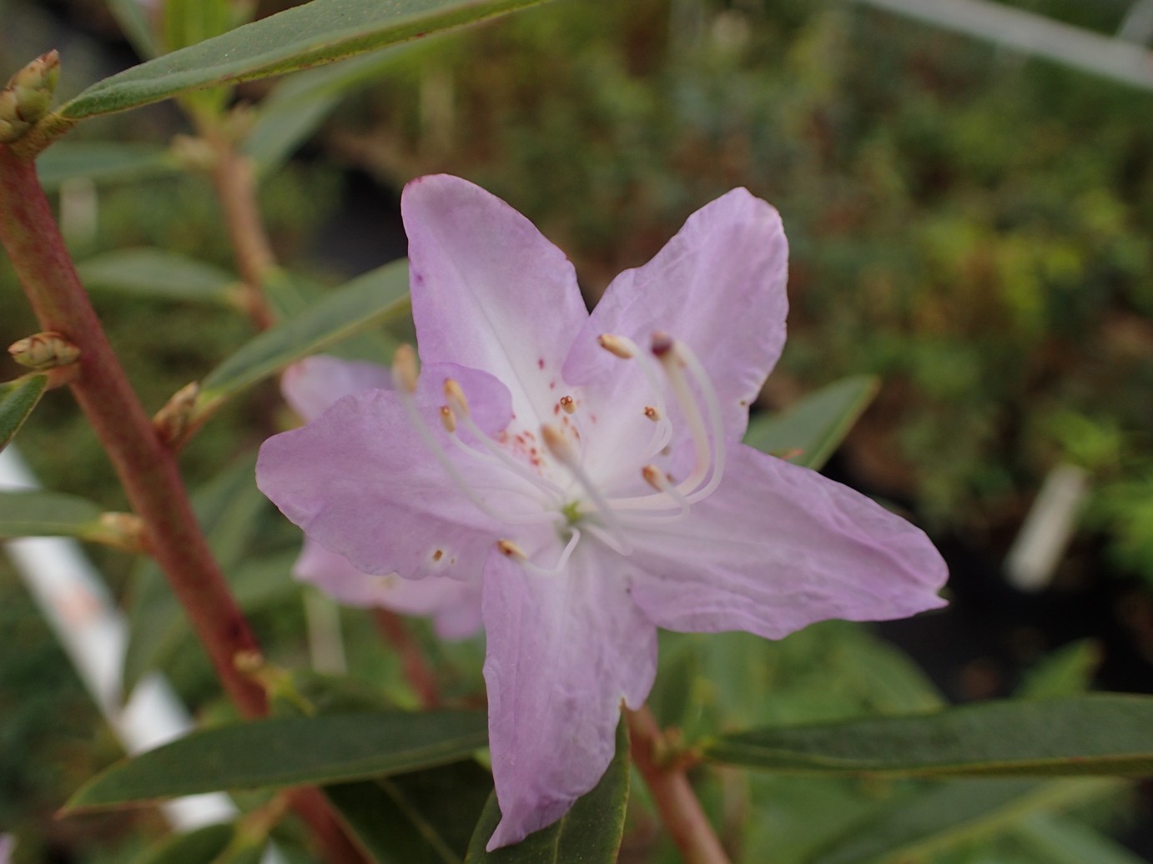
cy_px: 432
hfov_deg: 60.0
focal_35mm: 30
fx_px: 999
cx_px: 576
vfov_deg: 46.8
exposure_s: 1/160
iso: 100
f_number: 2.3
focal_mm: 5.5
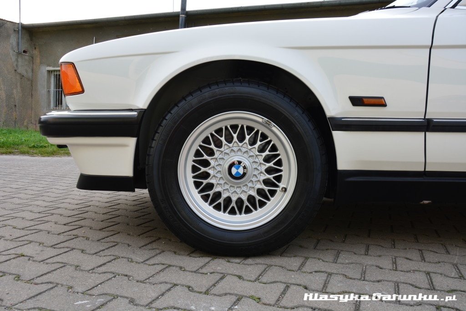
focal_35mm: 32
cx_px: 233
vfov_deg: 41.7
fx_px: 408
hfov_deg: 59.5
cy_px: 156
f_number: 10
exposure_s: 1/50
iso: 400
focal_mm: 21
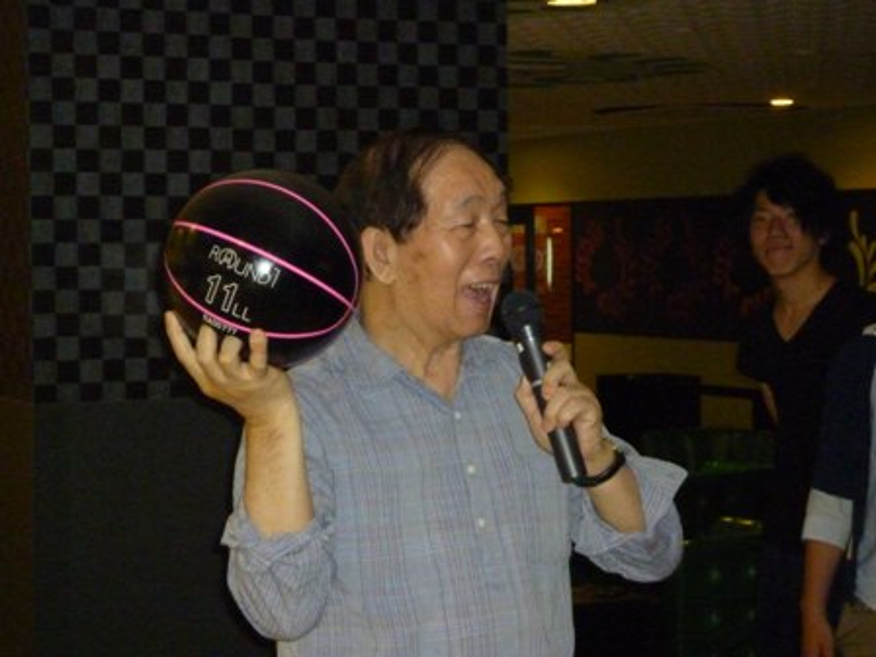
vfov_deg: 15.1
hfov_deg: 20.0
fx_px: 2480
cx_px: 438
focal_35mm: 98
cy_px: 328
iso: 800
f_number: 5.6
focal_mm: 17.3
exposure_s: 1/50
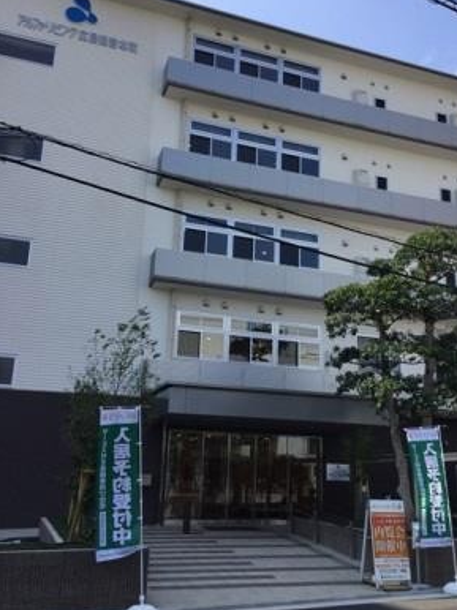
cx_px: 261
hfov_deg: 39.5
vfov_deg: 51.4
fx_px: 634
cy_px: 288
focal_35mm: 36
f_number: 2.4
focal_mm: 3.3
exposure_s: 1/858
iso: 25
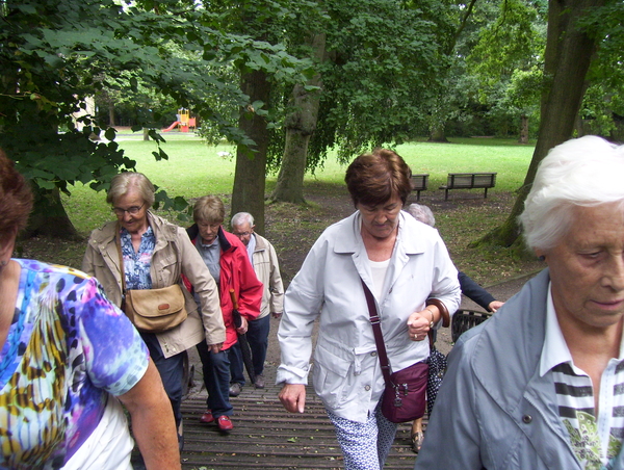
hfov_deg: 51.3
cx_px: 312
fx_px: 650
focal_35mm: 36
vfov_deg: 39.8
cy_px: 235
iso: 250
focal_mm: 6
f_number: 2.7
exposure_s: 1/160
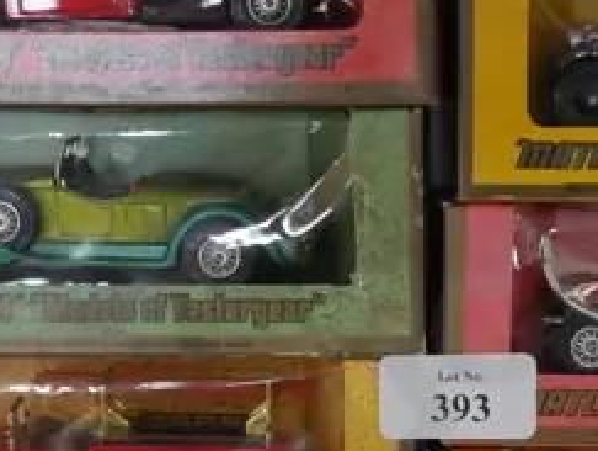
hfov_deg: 12.3
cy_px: 391
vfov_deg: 9.3
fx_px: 2768
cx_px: 404
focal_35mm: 160
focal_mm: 19
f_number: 4.1
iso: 1250
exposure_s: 1/60
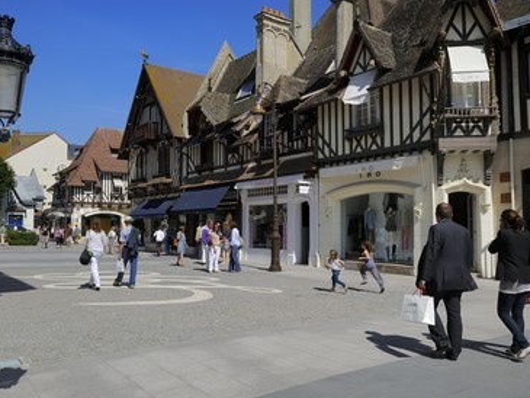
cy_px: 199
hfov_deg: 58.3
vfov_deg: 45.5
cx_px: 255
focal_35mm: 31
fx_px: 475
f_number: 16
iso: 200
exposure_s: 1/200
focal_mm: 28
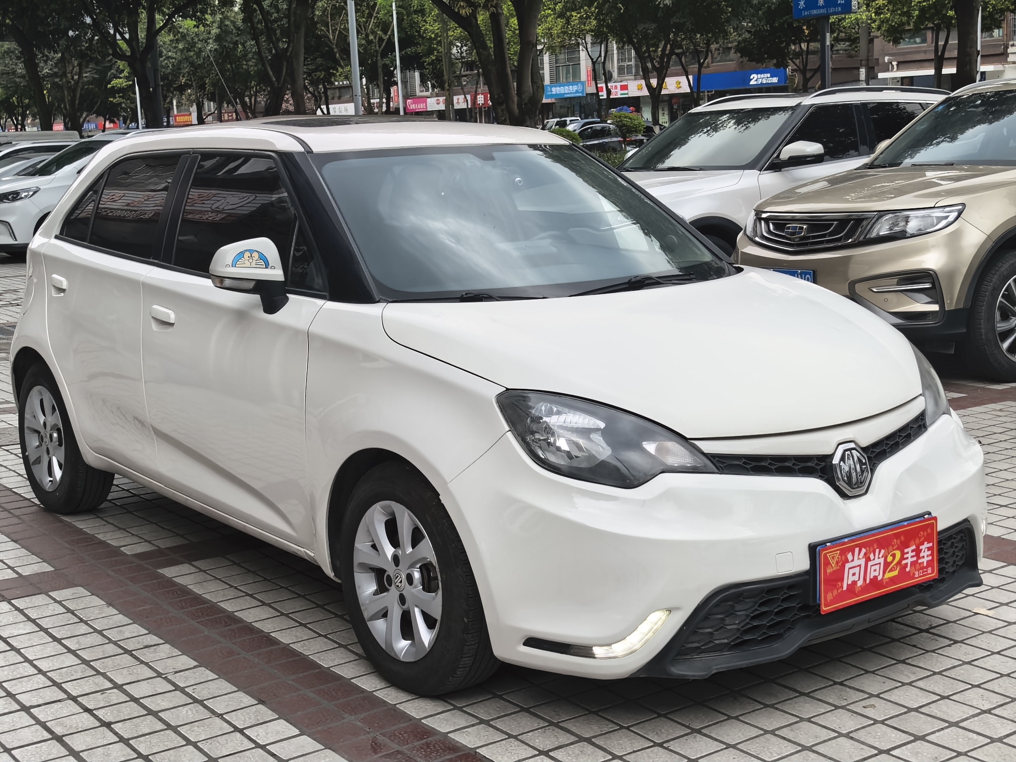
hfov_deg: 39.7
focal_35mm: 48
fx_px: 1409
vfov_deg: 30.3
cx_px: 508
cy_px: 381
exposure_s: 1/203
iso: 50
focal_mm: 6.98
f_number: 2
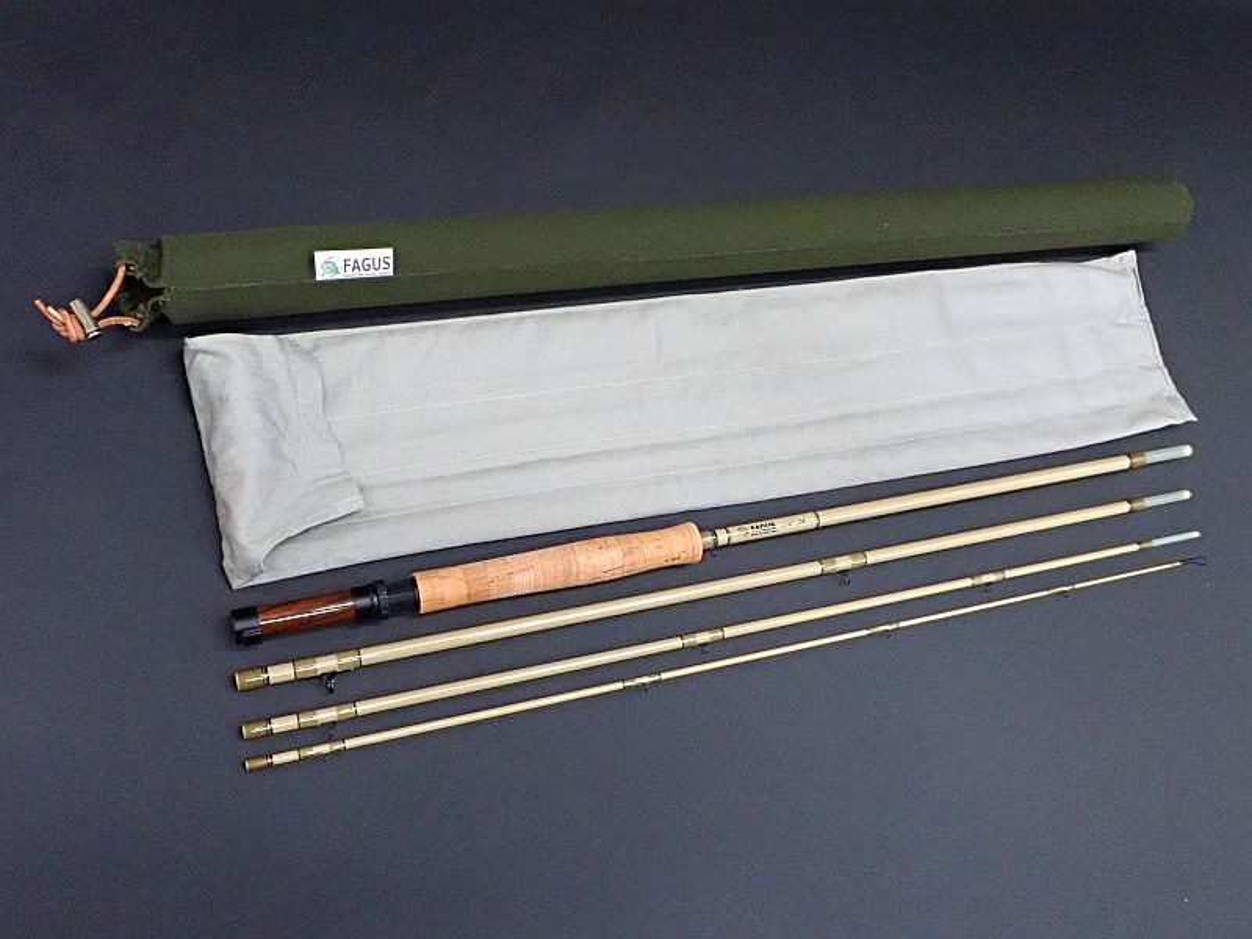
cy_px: 470
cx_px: 626
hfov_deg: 60.0
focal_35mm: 30
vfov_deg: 46.8
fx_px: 1085
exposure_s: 1/50
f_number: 3.2
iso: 800
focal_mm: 5.5
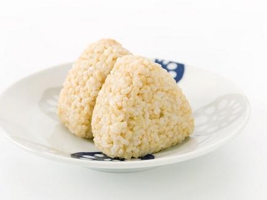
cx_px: 124
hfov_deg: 17.1
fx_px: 887
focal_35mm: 115
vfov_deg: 12.9
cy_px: 100
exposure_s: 1/60
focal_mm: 70
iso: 100
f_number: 8
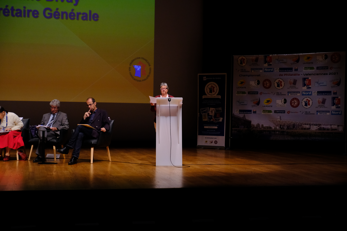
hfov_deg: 34.5
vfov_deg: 23.4
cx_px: 174
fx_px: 559
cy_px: 116
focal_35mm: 58
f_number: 4.5
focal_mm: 38.9
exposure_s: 1/170
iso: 2000
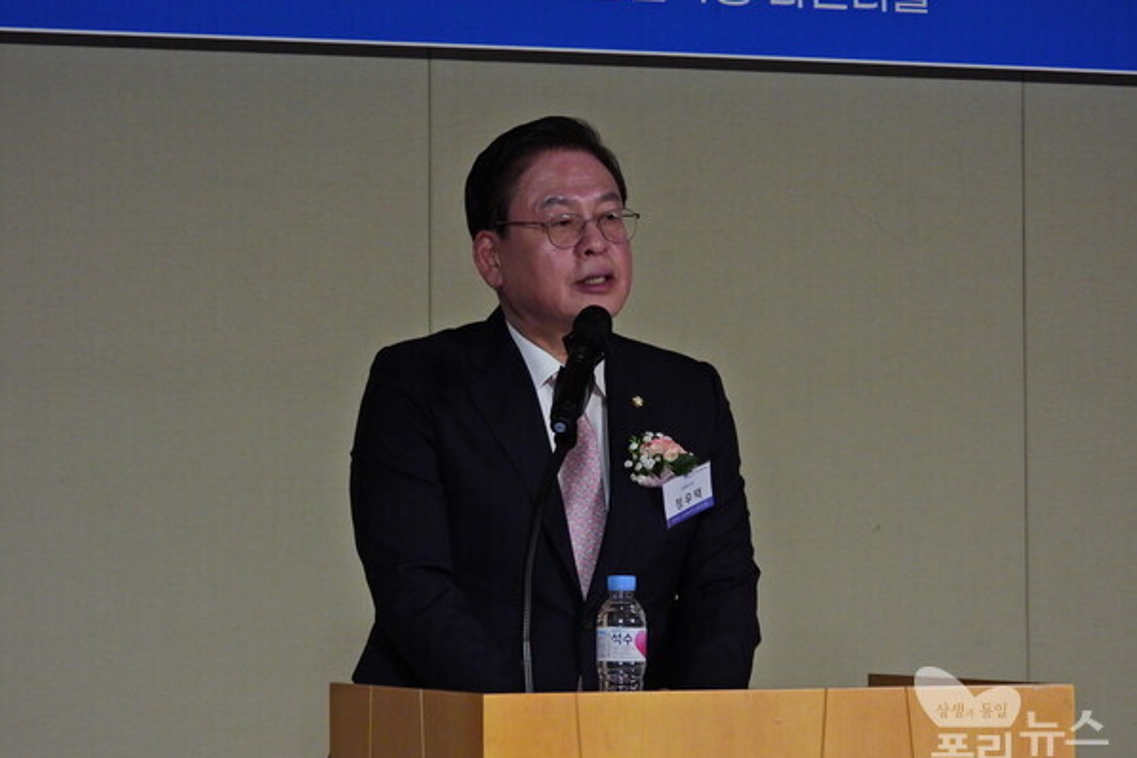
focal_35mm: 141
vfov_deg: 9.7
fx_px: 4453
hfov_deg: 14.6
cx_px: 568
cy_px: 381
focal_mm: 24.1
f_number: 4
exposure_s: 1/50
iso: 400
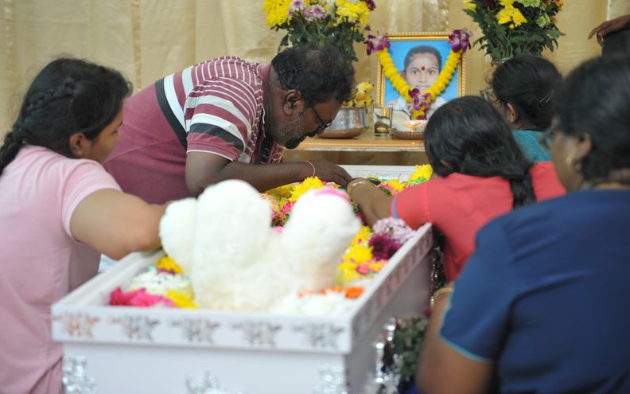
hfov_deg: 28.6
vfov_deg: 18.1
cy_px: 185
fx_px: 1236
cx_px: 317
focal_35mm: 72
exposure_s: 1/80
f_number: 3.2
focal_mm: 70
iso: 800
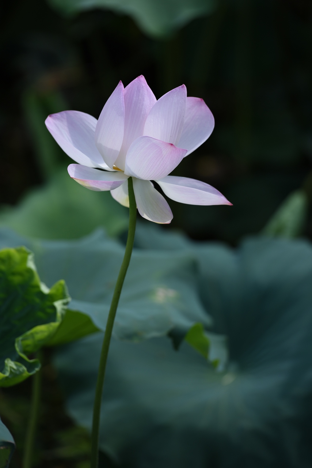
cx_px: 156
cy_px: 234
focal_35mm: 200
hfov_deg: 6.9
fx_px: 2598
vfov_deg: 10.3
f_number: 3.5
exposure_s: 1/1250
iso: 100
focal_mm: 200
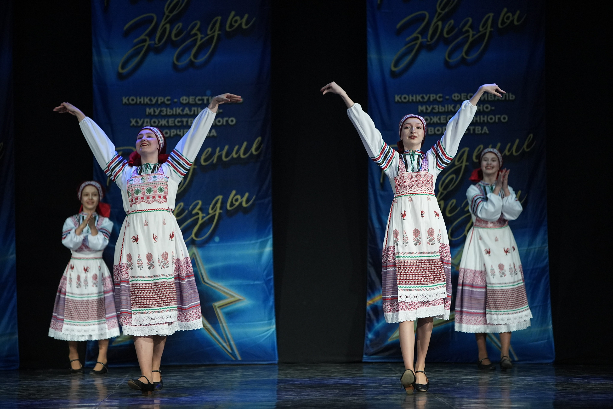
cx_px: 306
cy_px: 204
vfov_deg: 8.3
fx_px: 2810
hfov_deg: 12.5
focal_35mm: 165
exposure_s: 1/500
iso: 2500
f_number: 2.8
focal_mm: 165
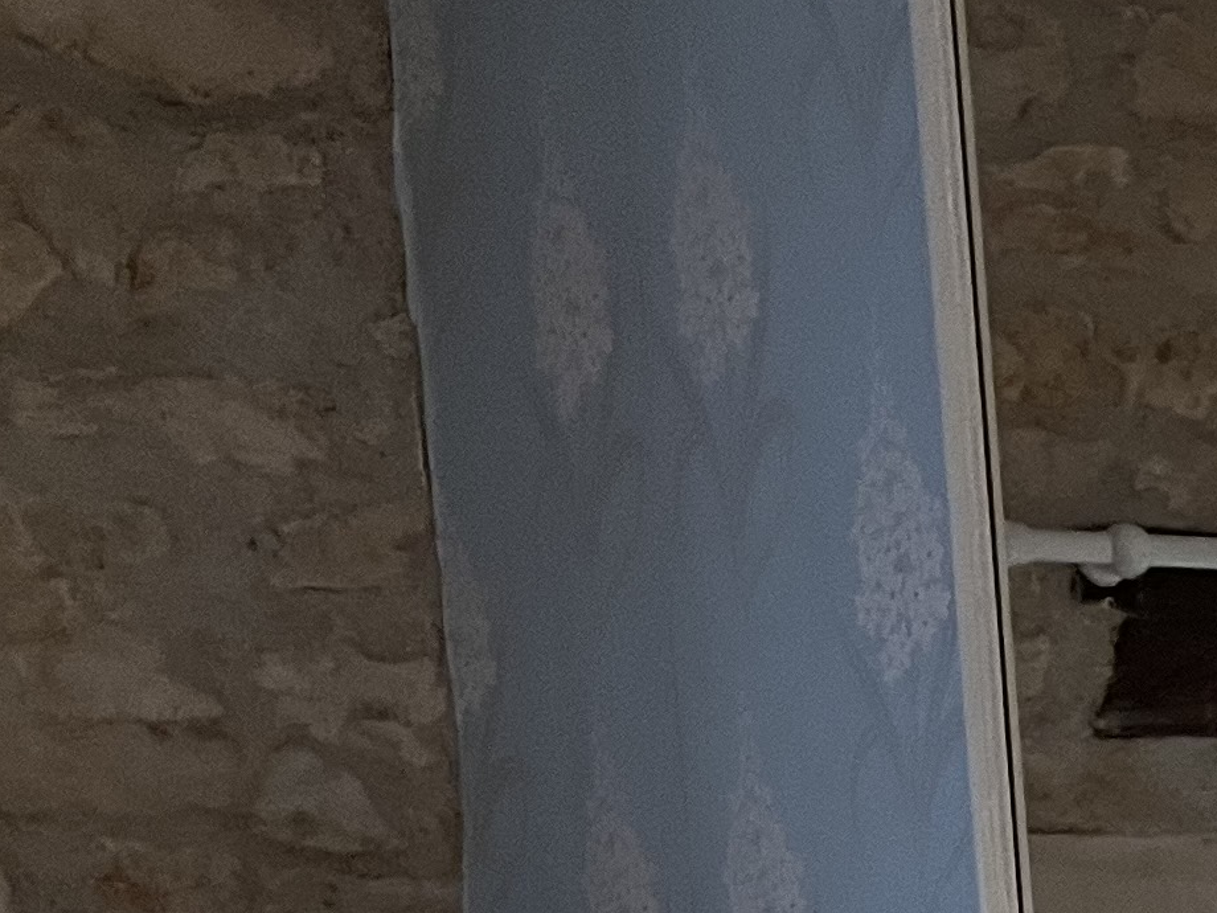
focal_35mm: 114
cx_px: 2389
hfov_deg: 14.5
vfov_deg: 12.2
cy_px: 1498
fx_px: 4008
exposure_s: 1/50
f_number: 1.6
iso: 160
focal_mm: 5.1
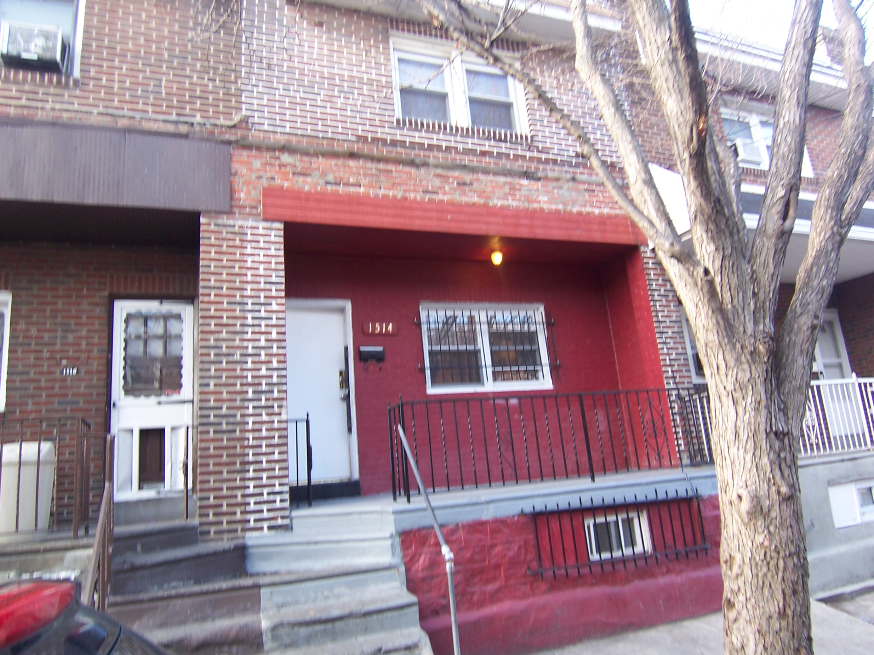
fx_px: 606
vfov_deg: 56.8
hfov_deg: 71.6
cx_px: 436
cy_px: 331
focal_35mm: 24
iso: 64
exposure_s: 1/40
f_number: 2.8
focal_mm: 3.8
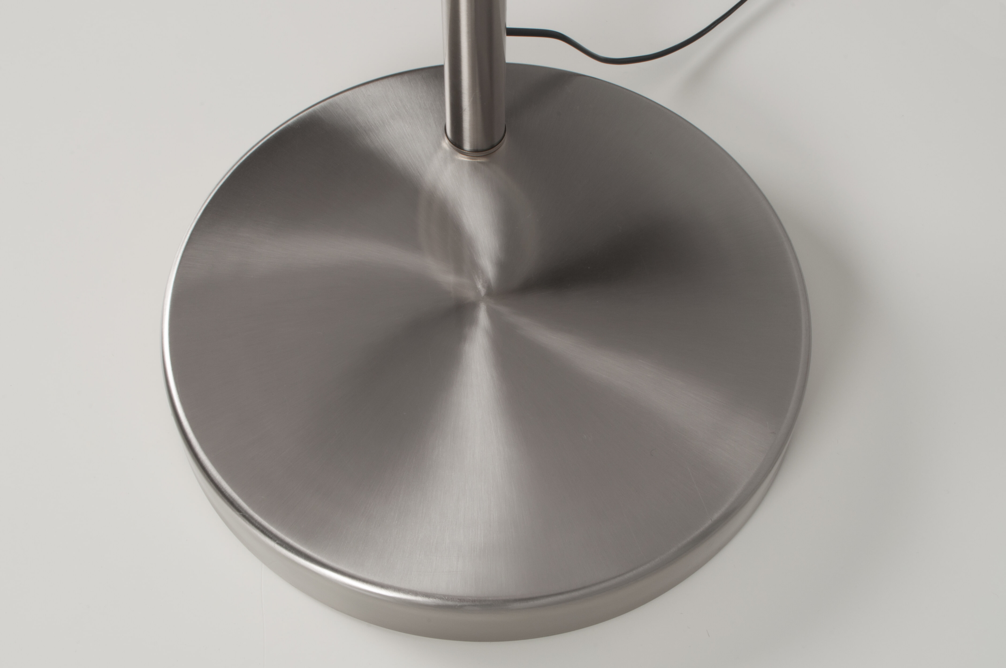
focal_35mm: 48
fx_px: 1340
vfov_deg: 28.0
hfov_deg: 41.2
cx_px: 503
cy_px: 334
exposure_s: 1/60
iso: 200
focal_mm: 32
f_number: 22
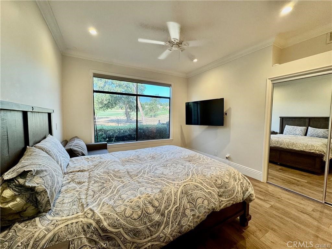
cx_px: 166
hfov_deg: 102.1
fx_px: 134
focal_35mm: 14
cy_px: 124
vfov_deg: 85.7
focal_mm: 2.22
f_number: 2.2
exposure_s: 1/120
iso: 160
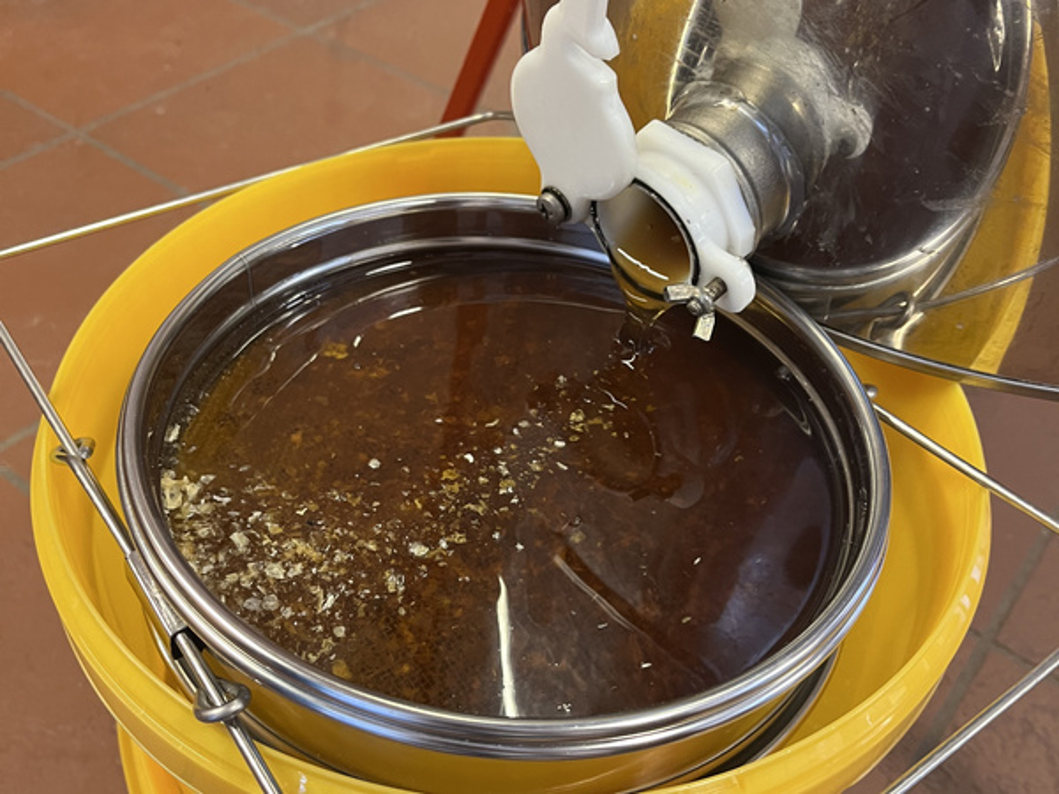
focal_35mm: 26
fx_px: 795
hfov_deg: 67.3
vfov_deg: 53.1
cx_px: 530
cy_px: 397
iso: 320
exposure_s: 1/50
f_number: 1.6
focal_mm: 5.1
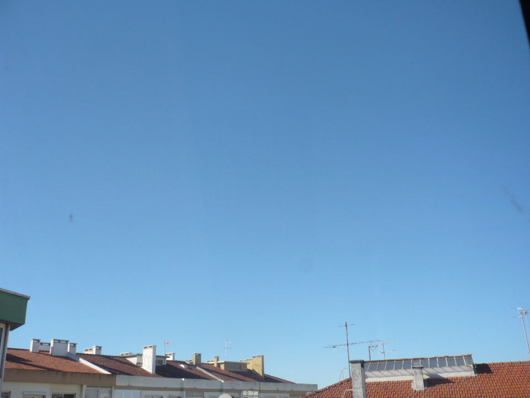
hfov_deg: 52.6
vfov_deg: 40.7
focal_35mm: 35
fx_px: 536
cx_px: 265
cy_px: 199
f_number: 8
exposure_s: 1/200
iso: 100
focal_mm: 5.8
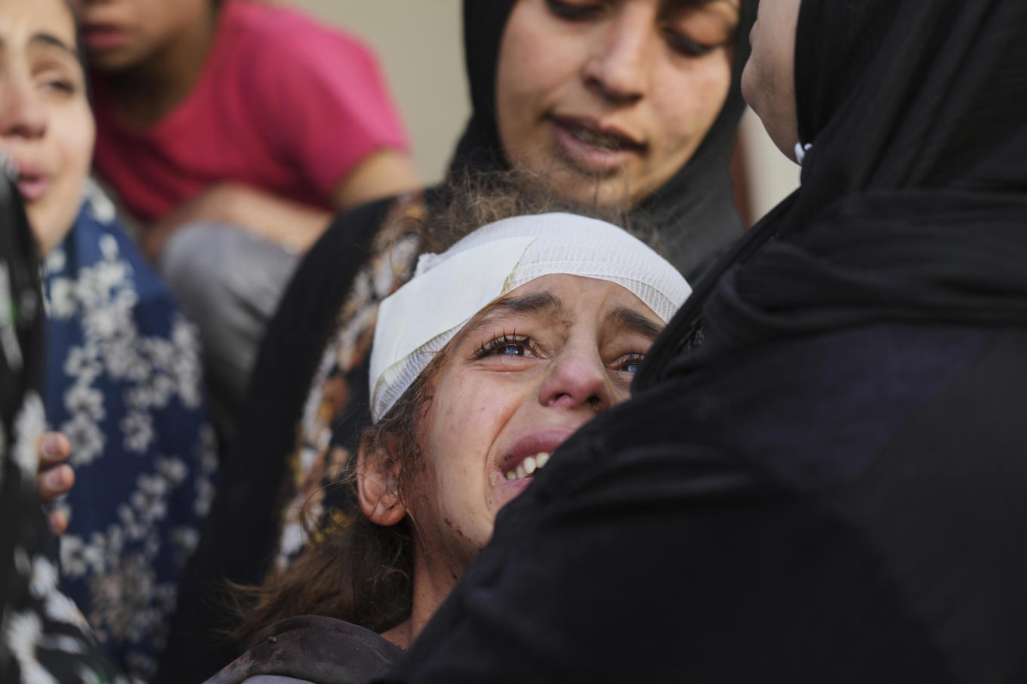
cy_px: 342
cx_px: 514
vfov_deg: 13.7
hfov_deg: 20.4
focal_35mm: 100
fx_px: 2852
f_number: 4
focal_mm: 100
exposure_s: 1/320
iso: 200
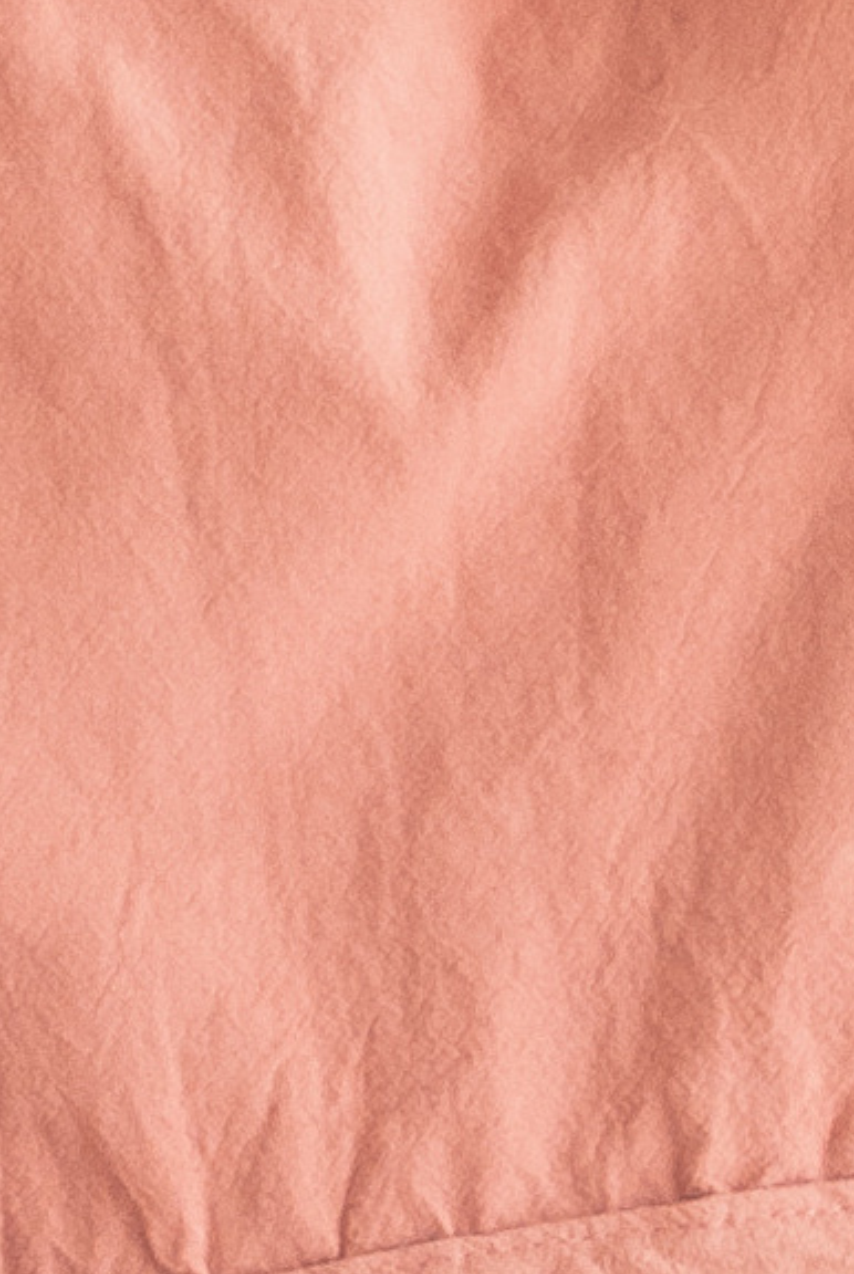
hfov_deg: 4.0
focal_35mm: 348
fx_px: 12349
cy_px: 885
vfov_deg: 5.9
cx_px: 460
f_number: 2
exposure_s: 1/320
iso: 180
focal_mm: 35
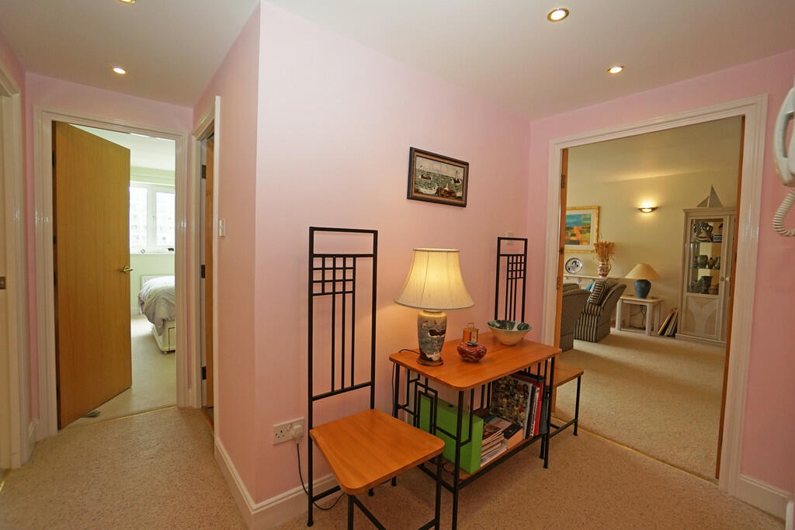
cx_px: 398
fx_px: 331
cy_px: 265
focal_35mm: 15
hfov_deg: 100.4
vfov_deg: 77.3
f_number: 4
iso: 320
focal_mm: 10
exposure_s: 1/160
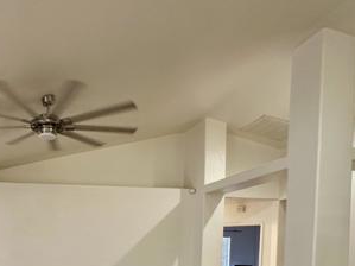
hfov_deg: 53.3
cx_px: 43
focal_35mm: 30
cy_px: 246
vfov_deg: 42.4
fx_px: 308
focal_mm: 2.22
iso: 200
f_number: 2.2
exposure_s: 1/60
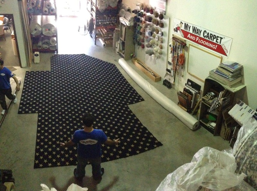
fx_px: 244
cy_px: 96
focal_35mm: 33
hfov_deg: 55.5
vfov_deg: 42.7
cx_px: 128
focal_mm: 4.13
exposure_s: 1/120
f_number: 2.4
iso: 1600
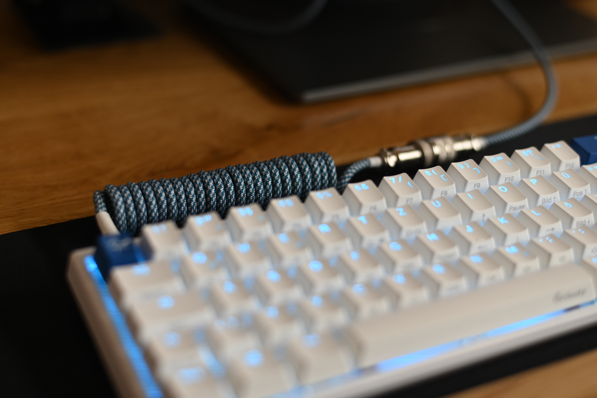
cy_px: 199
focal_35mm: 50
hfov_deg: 39.6
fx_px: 829
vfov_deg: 27.0
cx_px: 298
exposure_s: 1/80
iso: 500
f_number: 2.5
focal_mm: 50
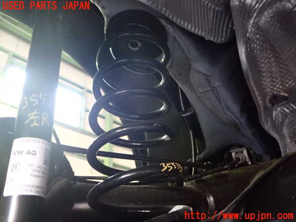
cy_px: 111
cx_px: 148
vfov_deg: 46.8
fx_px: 257
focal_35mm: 30
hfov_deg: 60.0
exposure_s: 1/60
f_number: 2.3
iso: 1600
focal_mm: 5.4
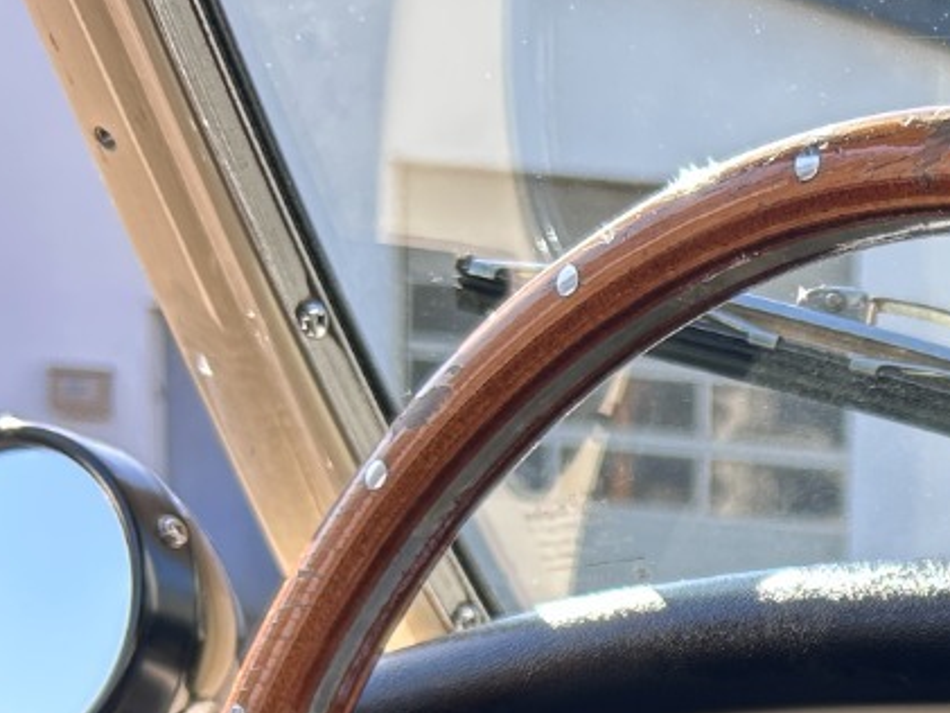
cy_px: 1101
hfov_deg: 20.0
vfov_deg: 15.2
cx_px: 1273
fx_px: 2443
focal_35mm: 89
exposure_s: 1/506
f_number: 1.5
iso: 50
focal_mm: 5.7
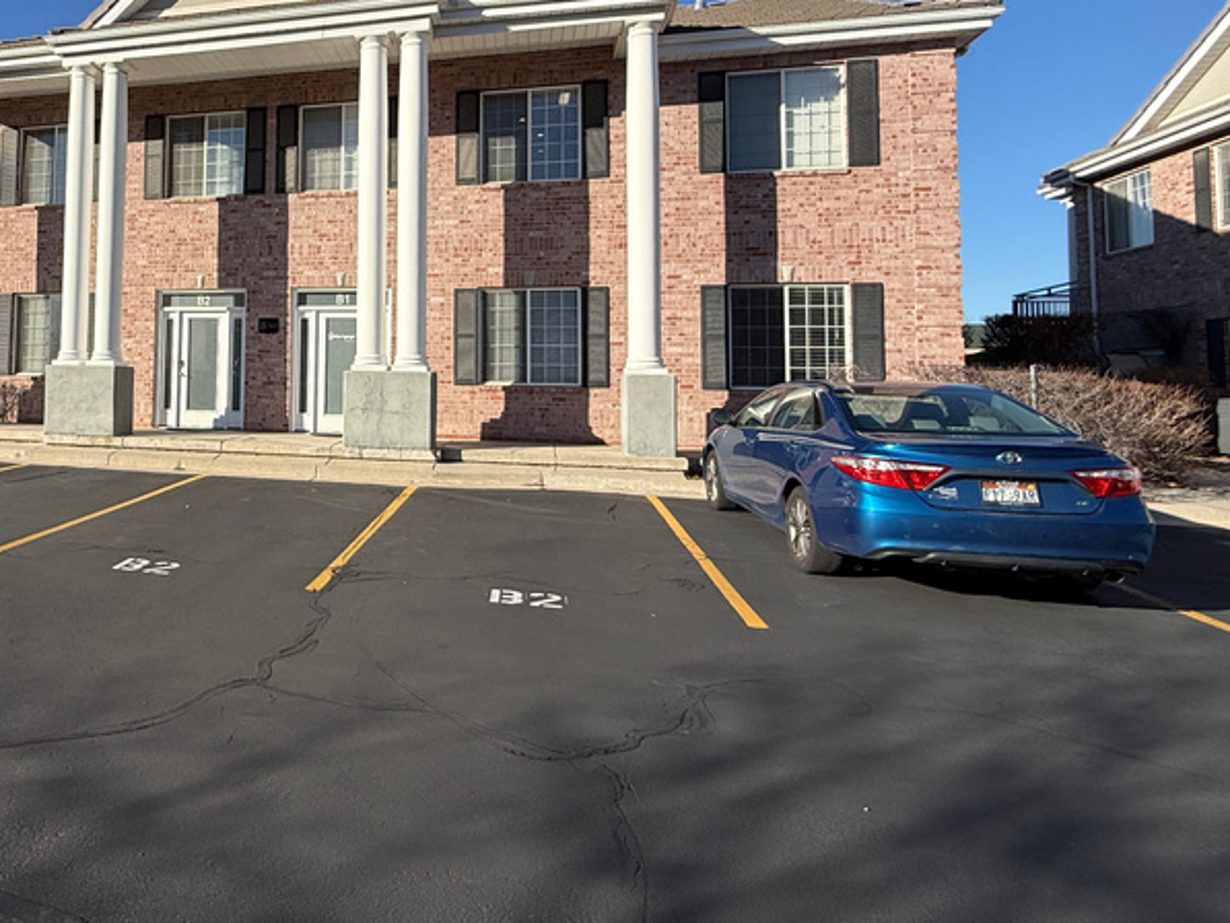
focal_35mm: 24
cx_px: 280
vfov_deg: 55.9
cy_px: 328
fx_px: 853
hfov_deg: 66.3
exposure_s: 1/2506
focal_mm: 2.22
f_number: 2.2
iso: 50
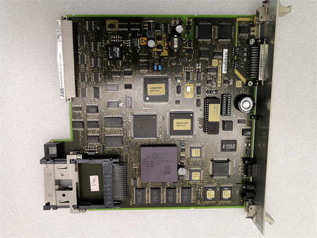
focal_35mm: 27
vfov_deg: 51.4
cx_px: 158
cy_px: 119
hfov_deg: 65.3
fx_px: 247
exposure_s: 1/25
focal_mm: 3.95
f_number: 1.8
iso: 400
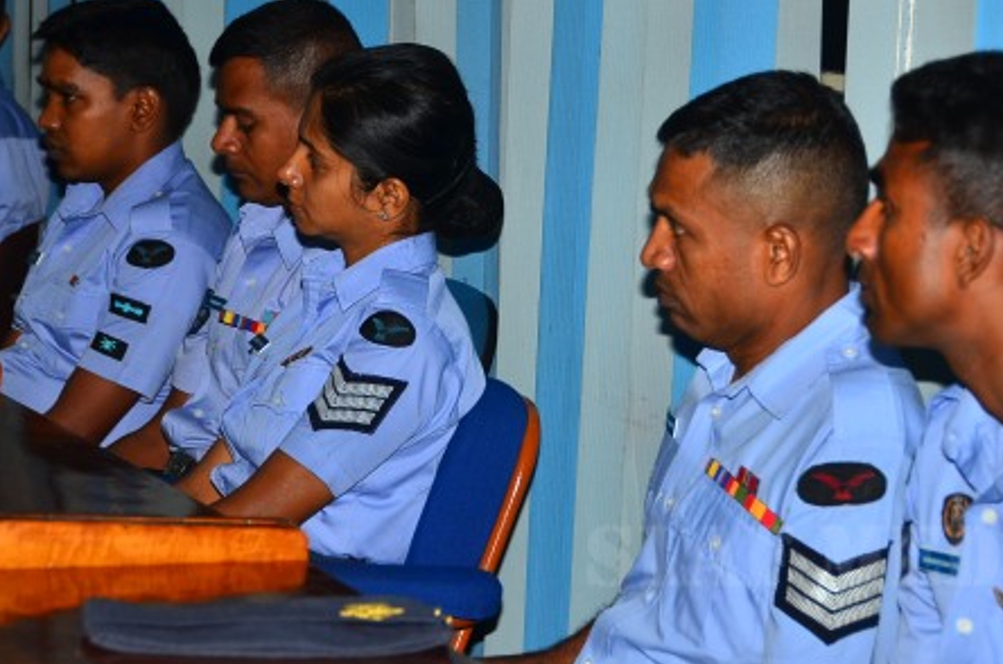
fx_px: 4504
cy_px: 225
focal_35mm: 162
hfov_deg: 12.7
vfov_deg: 8.4
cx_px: 495
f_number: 5.6
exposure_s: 1/60
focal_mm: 80
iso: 250
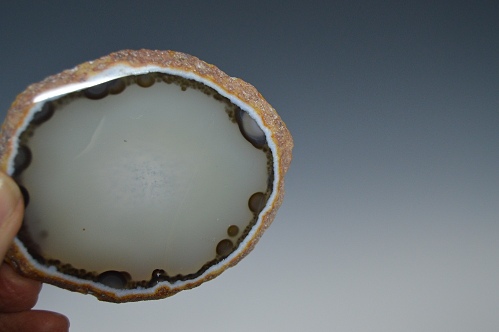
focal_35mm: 82
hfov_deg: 24.6
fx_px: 1143
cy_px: 166
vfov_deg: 16.5
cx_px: 250
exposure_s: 1/60
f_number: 5.6
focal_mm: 55
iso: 900
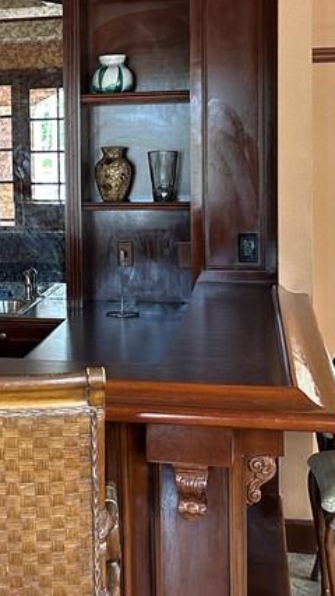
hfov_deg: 16.9
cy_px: 216
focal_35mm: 68
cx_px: -71
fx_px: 1074
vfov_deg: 30.8
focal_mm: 5.7
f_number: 1.5
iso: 160
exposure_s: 1/60
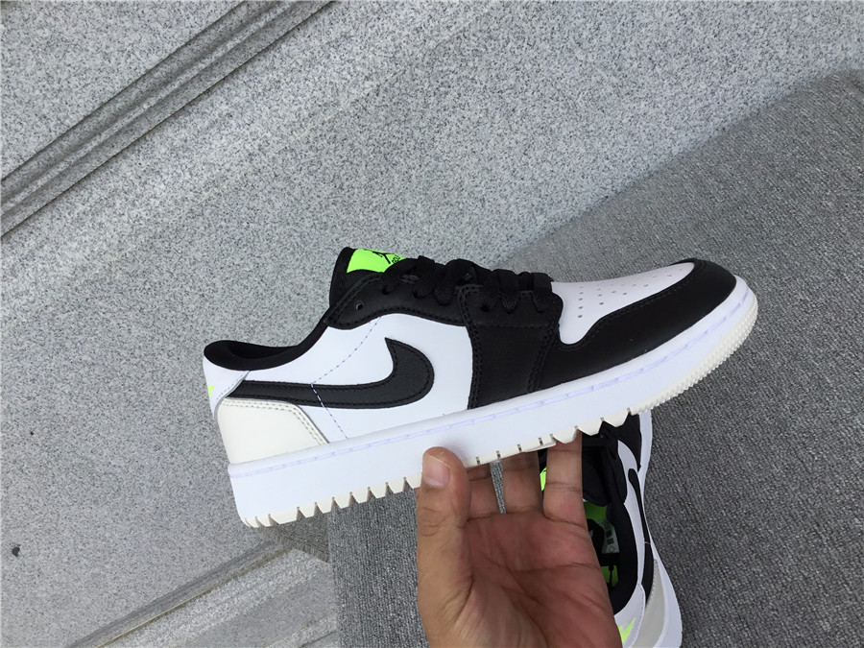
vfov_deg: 45.4
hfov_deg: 58.4
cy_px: 324
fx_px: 774
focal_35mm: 31
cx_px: 432
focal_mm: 3.3
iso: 25
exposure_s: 1/562
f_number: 2.4
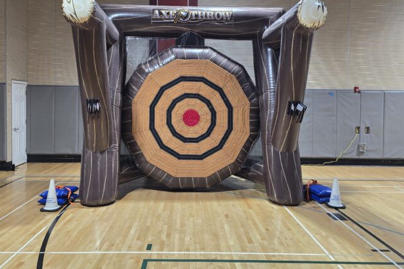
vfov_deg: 44.7
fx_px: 325
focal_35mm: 29
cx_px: 191
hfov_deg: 63.6
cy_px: 111
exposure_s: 1/50
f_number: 1.7
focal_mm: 6.3
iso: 80
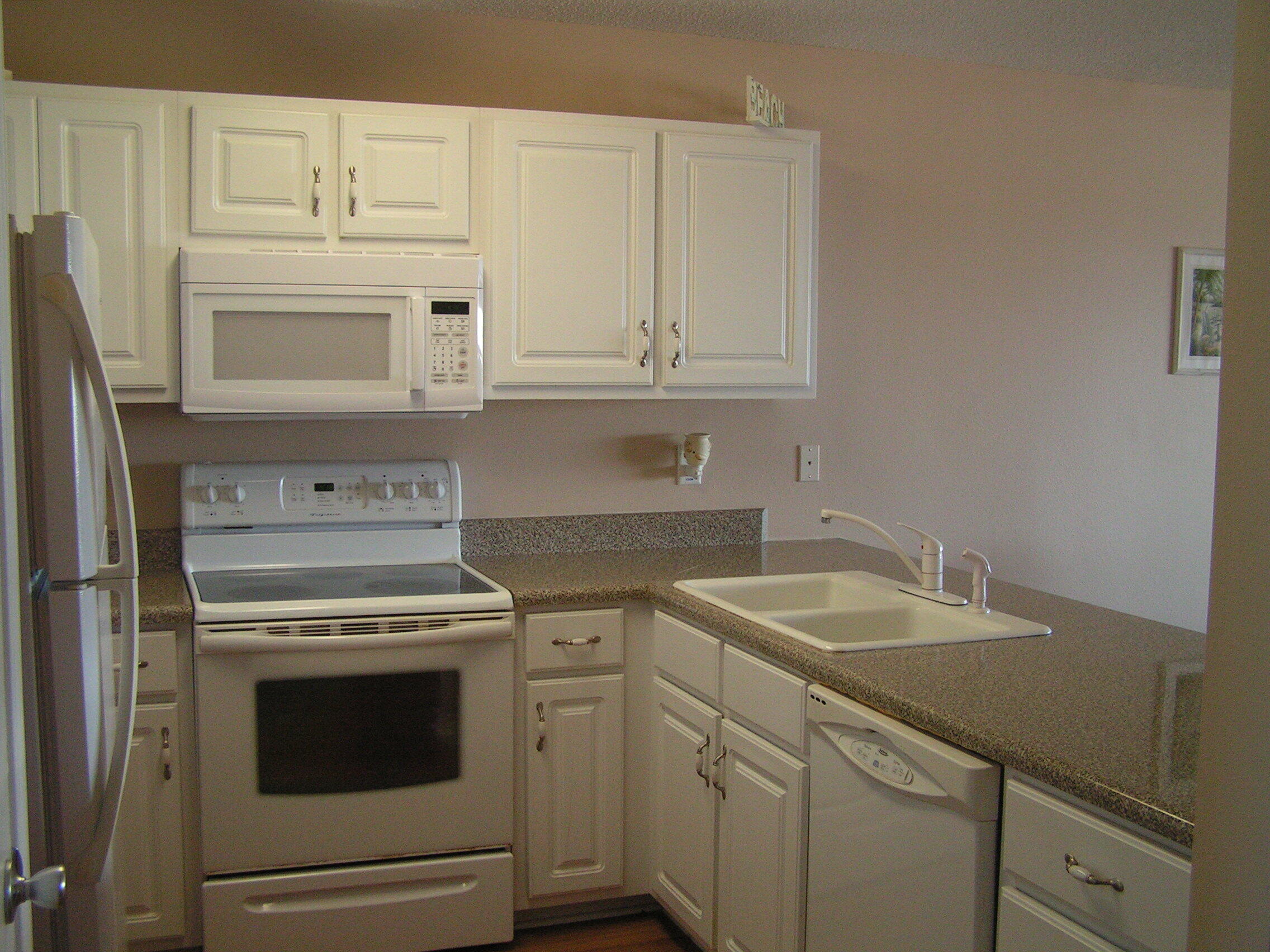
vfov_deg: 37.7
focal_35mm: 38
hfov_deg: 49.0
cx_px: 635
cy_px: 476
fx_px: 1394
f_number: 2.8
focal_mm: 6.3
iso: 160
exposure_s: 1/50
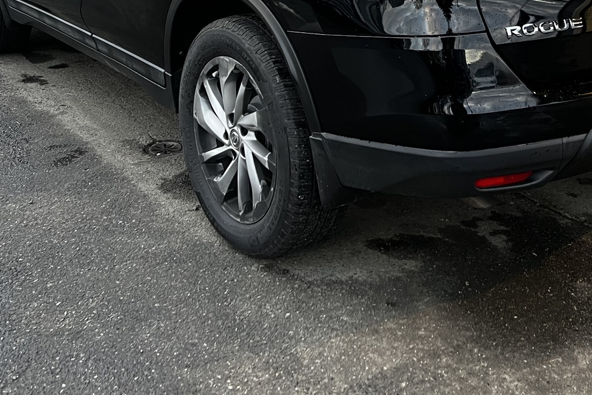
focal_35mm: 57
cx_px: 376
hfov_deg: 34.8
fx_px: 937
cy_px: -27
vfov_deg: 22.6
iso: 100
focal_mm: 5.7
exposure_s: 1/60
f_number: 1.5
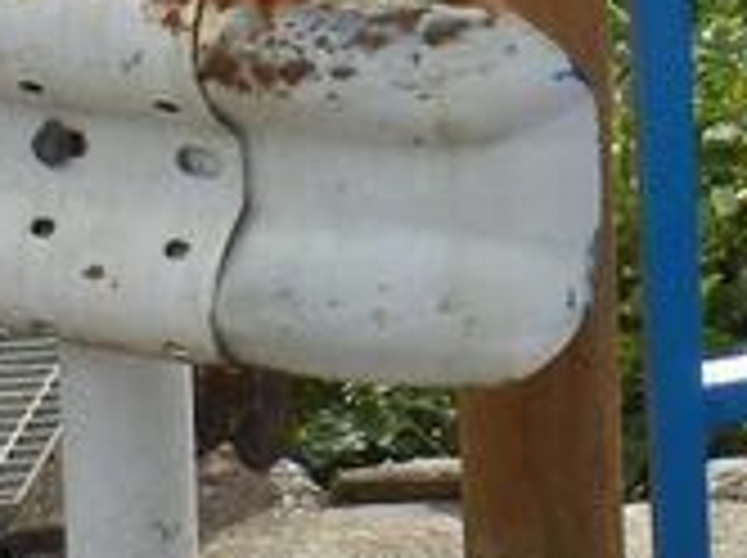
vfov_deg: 11.5
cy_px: -544
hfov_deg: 15.9
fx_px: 2500
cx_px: 1026
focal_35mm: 116
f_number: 7.9
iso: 80
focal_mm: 4.2
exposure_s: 1/100
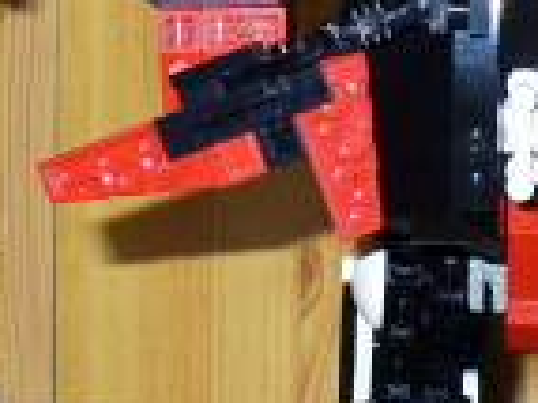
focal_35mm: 166
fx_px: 2578
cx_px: 470
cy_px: 53
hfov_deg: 11.8
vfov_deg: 8.9
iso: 80
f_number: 2.8
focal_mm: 6.1
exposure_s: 1/60
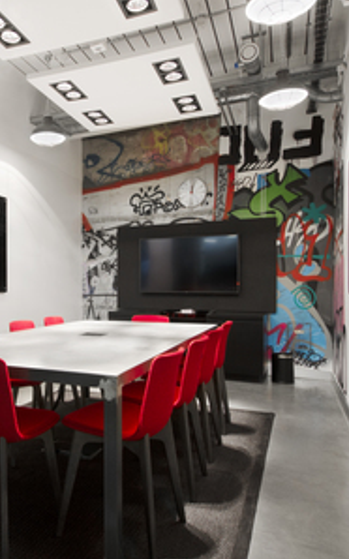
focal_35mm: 29
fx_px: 448
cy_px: 279
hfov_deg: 40.9
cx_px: 75
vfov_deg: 63.9
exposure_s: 1
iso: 100
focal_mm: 11.5
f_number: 8
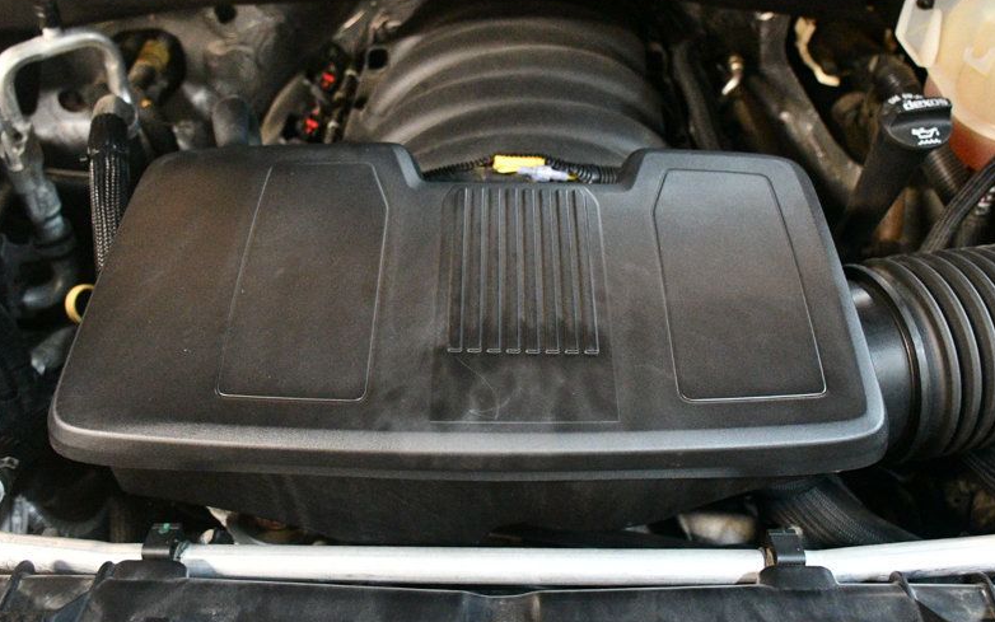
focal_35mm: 36
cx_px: 501
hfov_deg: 54.0
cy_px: 252
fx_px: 976
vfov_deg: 35.2
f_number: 3.5
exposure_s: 1/60
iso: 8000
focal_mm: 18
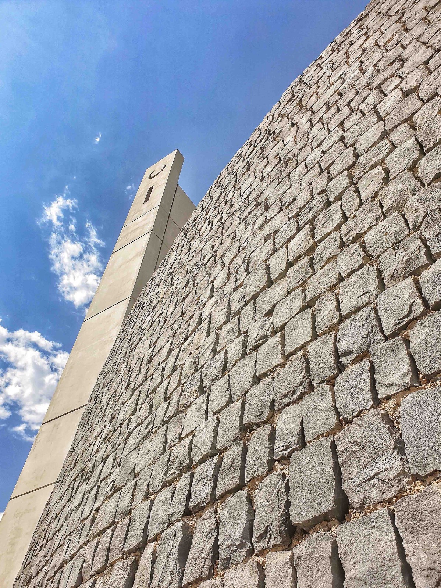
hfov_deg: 53.0
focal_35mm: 26
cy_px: 294
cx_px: 220
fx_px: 442
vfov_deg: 67.3
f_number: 2.4
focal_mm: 4.3
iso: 50
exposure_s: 1/1984
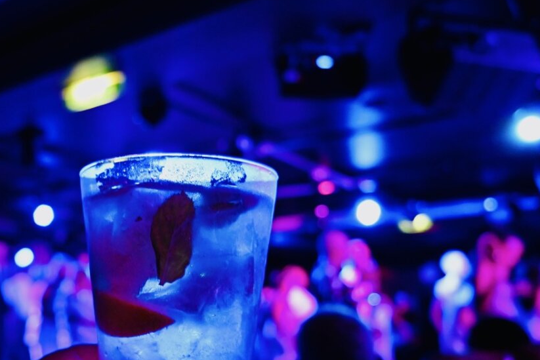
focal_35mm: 35
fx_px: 525
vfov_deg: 37.8
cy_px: 210
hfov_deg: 53.3
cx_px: 179
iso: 2200
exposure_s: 1/25
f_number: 3.5
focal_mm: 16
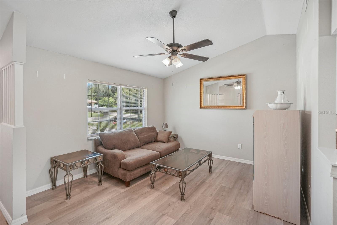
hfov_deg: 96.7
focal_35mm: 16
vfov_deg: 73.7
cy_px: 112
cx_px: 168
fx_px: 150
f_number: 4
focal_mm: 16
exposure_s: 1/60
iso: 400
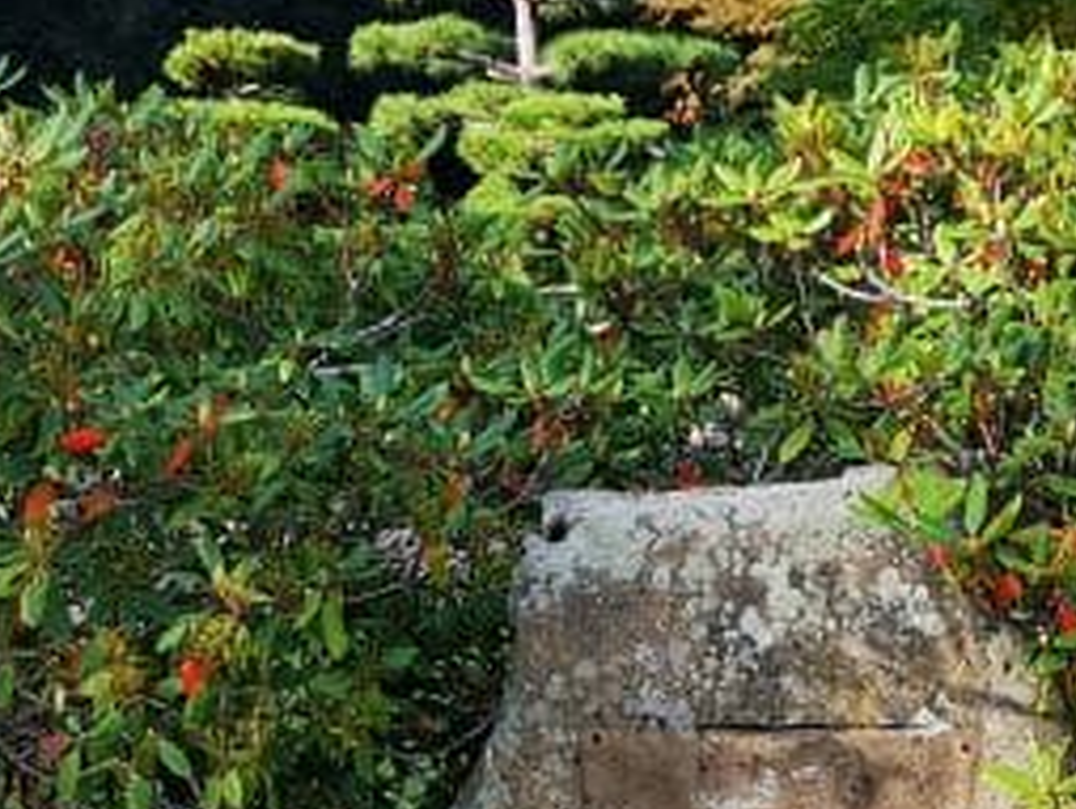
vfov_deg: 12.4
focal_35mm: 118
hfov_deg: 16.6
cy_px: 830
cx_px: 707
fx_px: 3671
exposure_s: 1/979
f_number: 1.8
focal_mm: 4.75
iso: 50
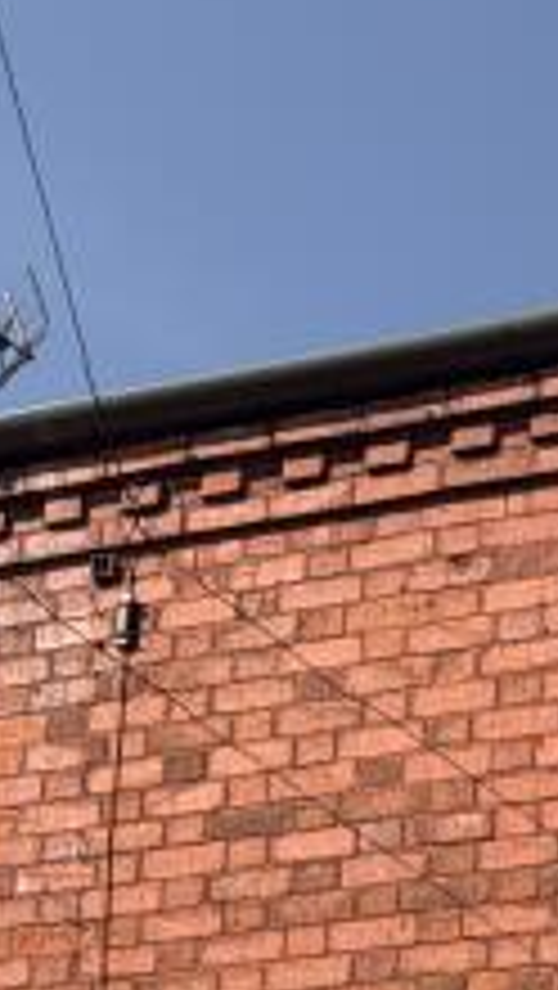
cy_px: 1656
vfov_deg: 22.0
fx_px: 1865
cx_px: 738
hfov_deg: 16.1
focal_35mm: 71
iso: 20
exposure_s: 1/799
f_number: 2.2
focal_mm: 2.22
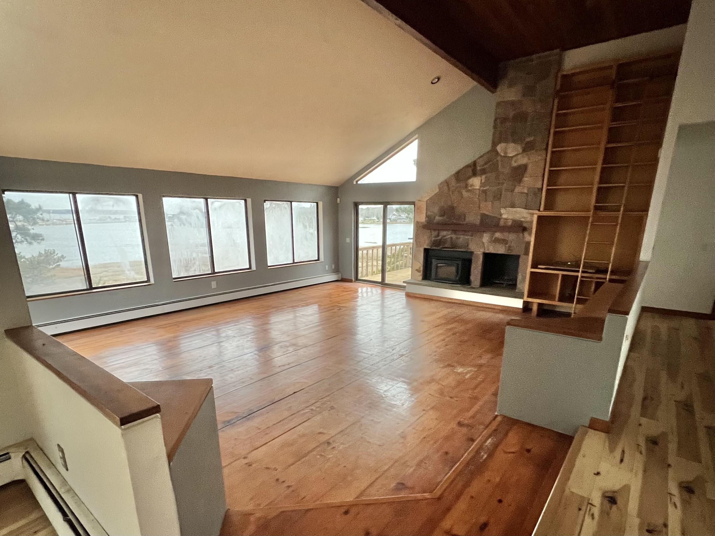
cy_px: 268
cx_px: 358
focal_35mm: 13
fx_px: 269
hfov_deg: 106.2
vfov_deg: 89.9
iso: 400
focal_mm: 1.57
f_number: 1.8
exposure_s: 1/60
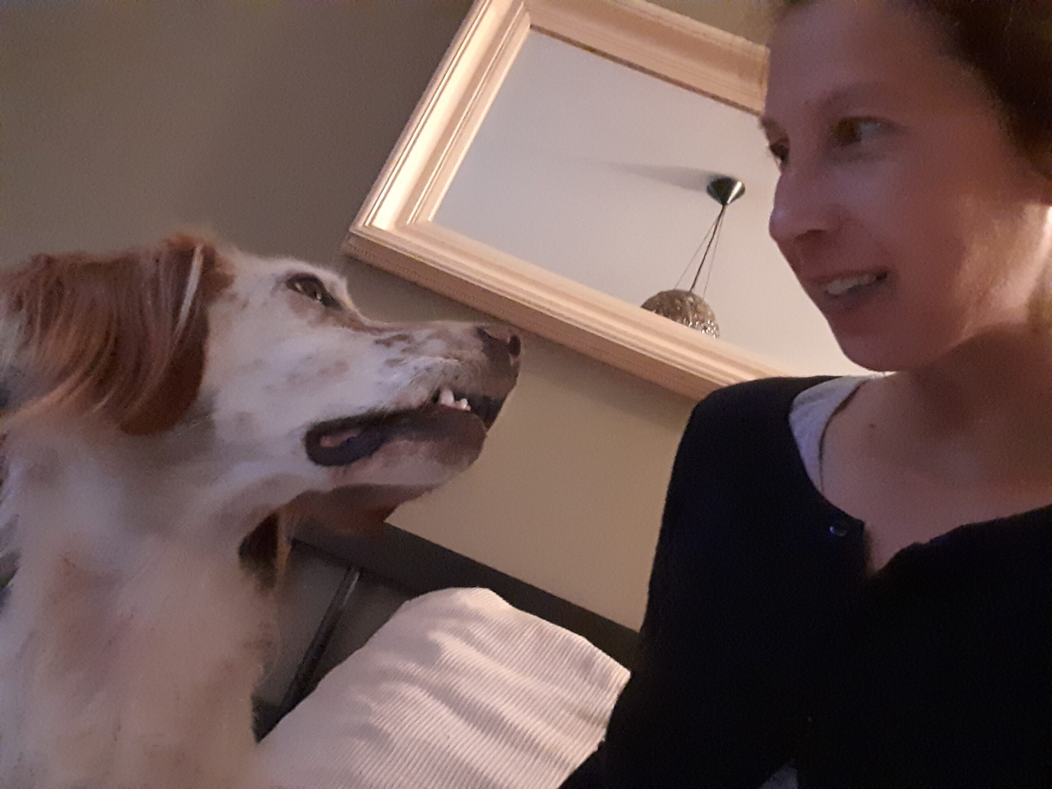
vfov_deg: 45.4
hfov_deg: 58.4
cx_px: 526
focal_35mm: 31
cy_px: 394
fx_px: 942
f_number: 2
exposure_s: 1/8
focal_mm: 2.61
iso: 1600
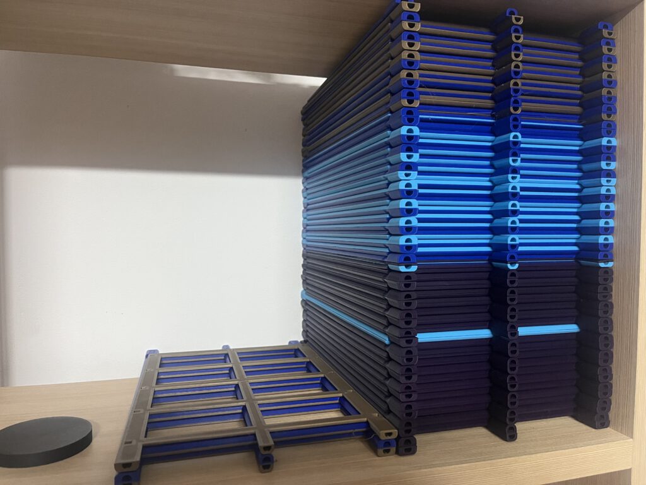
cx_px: 323
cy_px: 242
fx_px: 485
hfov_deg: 67.3
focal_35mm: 26
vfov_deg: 53.1
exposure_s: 1/50
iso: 400
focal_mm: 5.1
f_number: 1.6
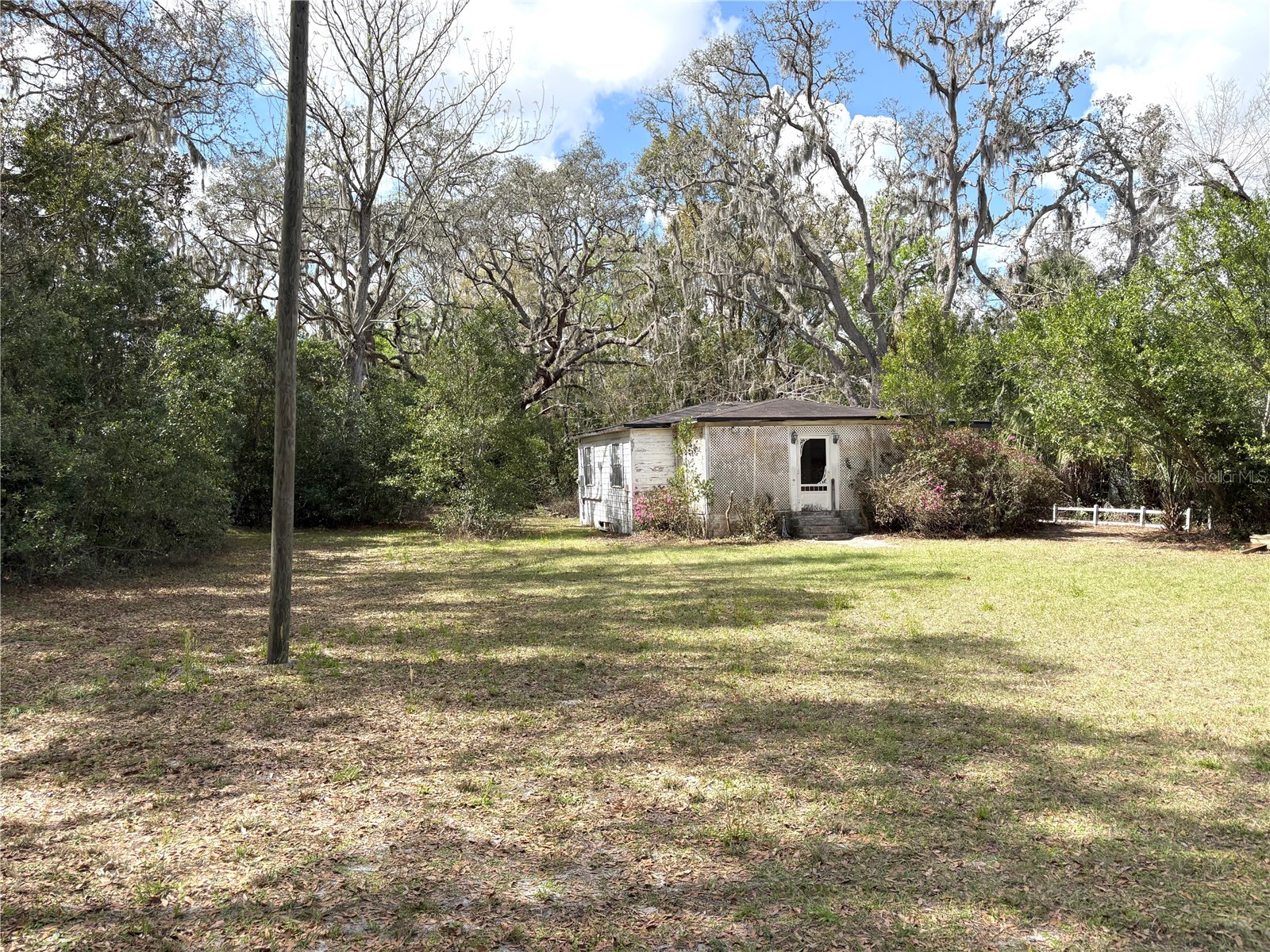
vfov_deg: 53.1
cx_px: 635
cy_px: 476
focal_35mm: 26
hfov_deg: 67.3
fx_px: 954
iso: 64
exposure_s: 1/2283
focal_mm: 5.96
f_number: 1.6
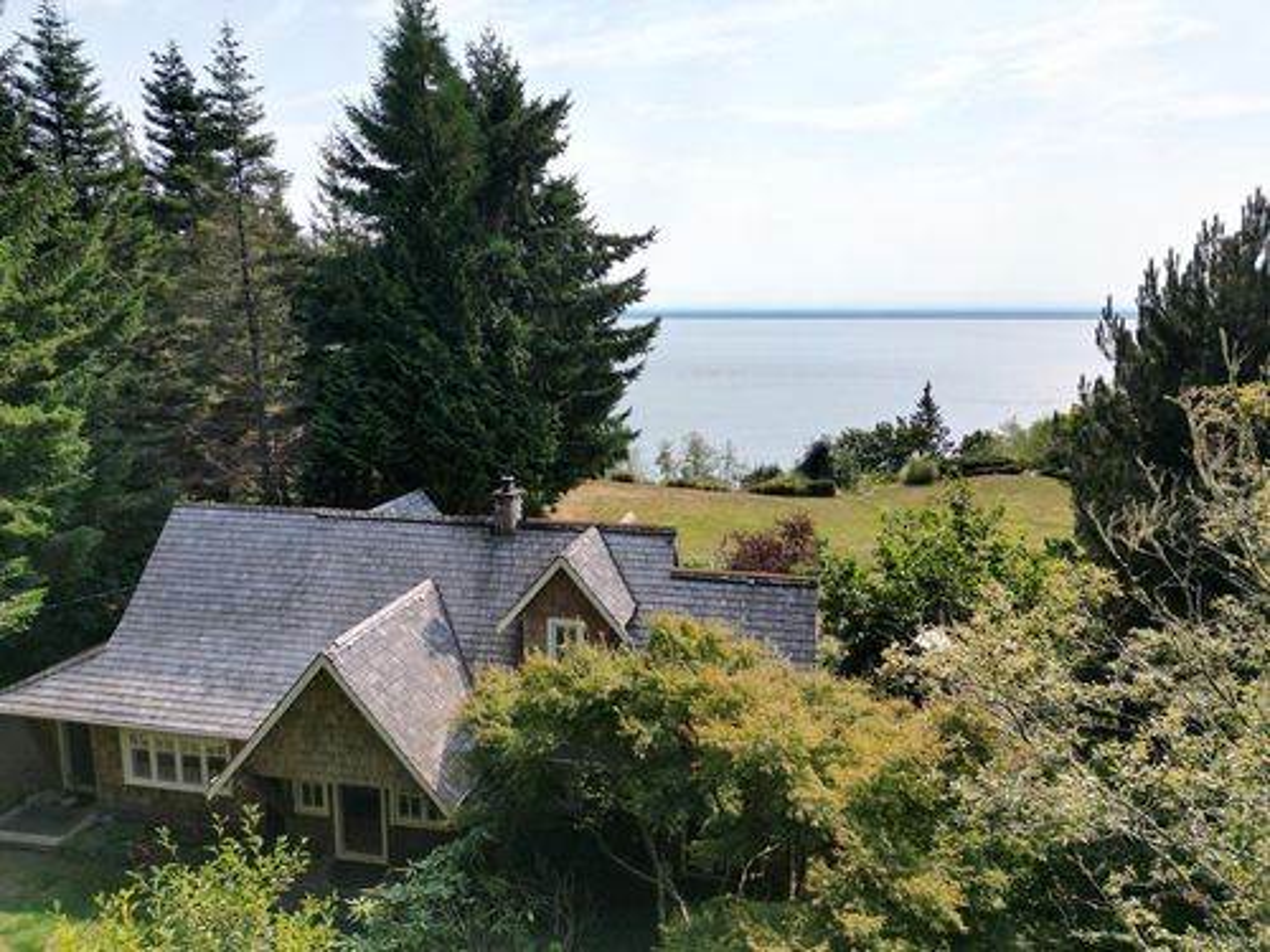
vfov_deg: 56.8
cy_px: 476
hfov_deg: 71.6
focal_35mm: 24
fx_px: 881
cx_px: 635
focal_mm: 6.72
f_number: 1.7
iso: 100
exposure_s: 1/320
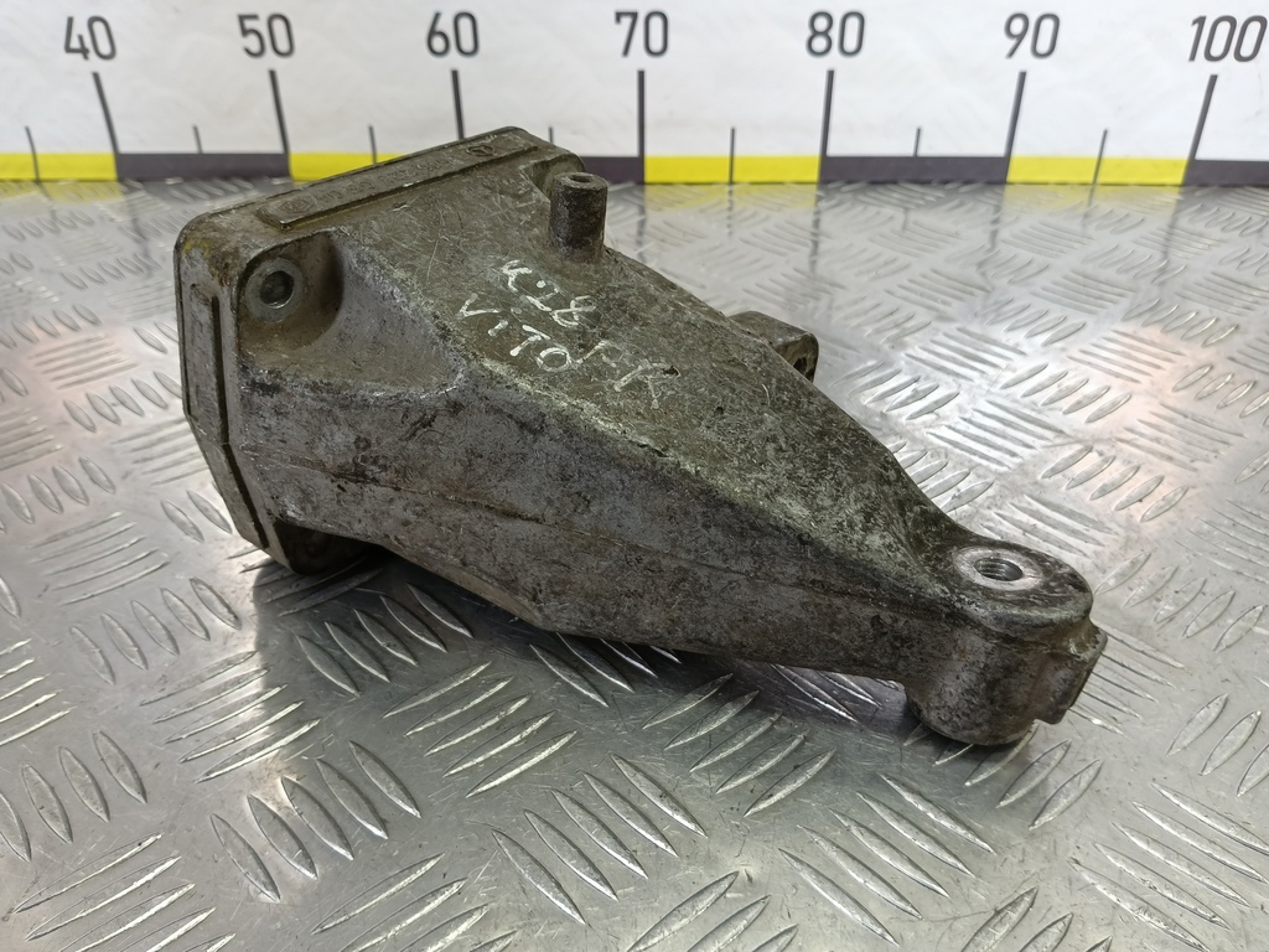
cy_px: 476
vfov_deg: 58.9
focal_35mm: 23
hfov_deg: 73.9
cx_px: 634
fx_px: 843
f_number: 1.6
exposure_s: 1/50
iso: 109
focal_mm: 4.11
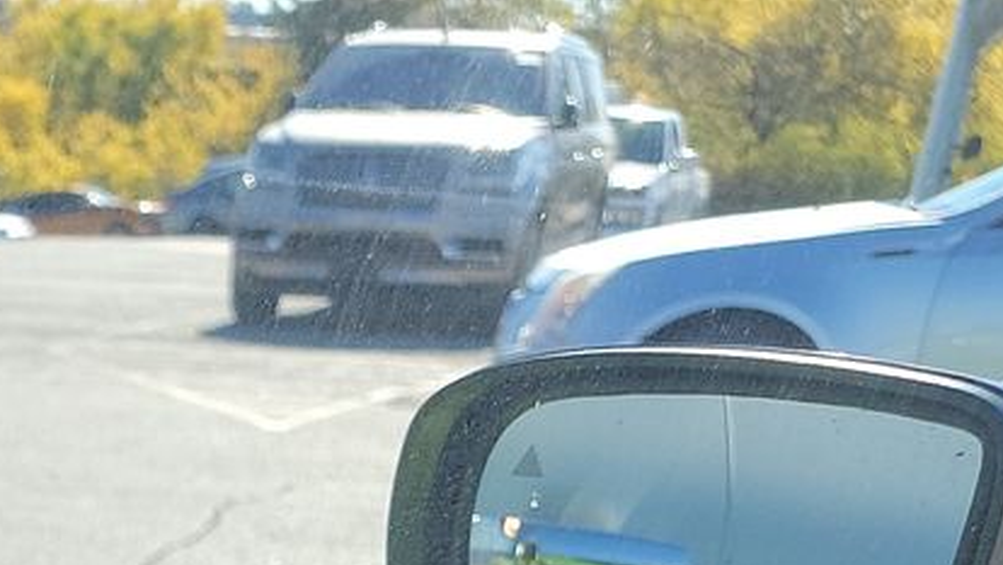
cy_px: 1453
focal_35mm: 101
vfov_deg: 10.1
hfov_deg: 19.2
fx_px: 2686
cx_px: -366
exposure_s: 1/155
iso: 50
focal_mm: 6.7
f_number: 1.8
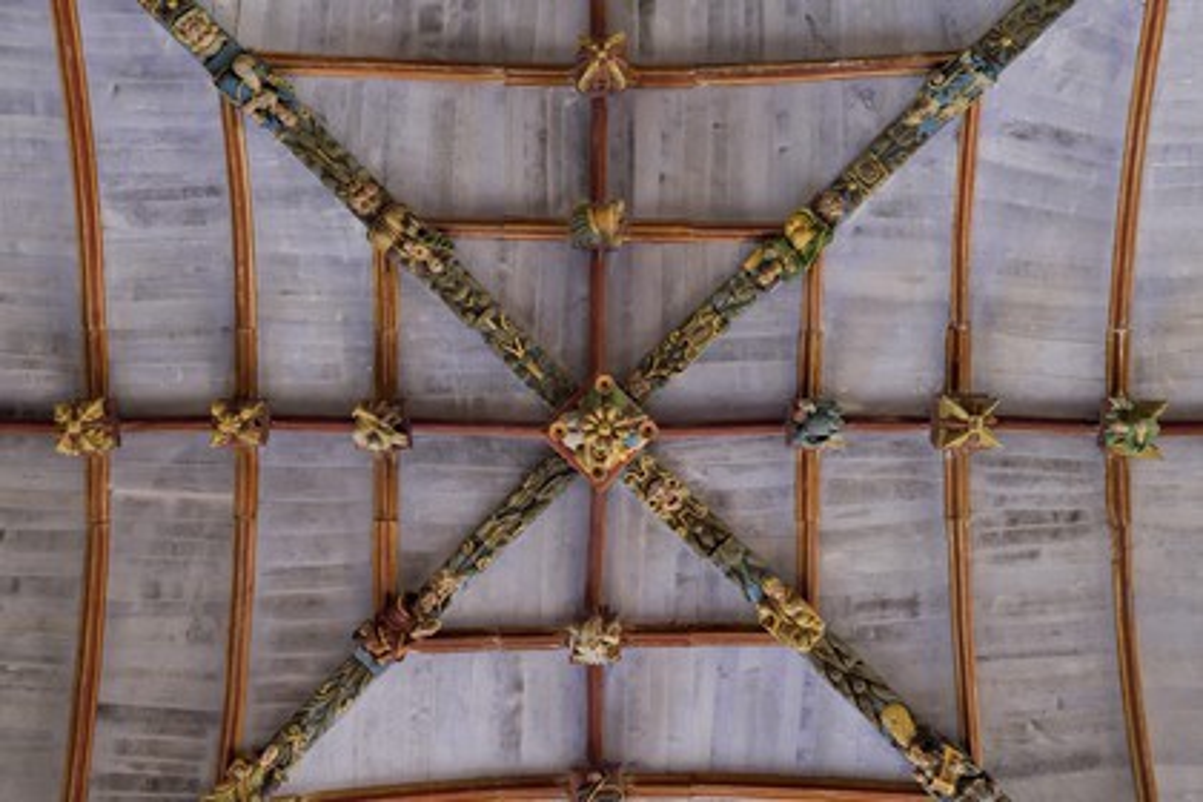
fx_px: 1838
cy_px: 401
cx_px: 602
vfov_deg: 24.6
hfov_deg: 36.2
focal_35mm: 55
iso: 1600
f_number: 7.1
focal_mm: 55
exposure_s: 1/8
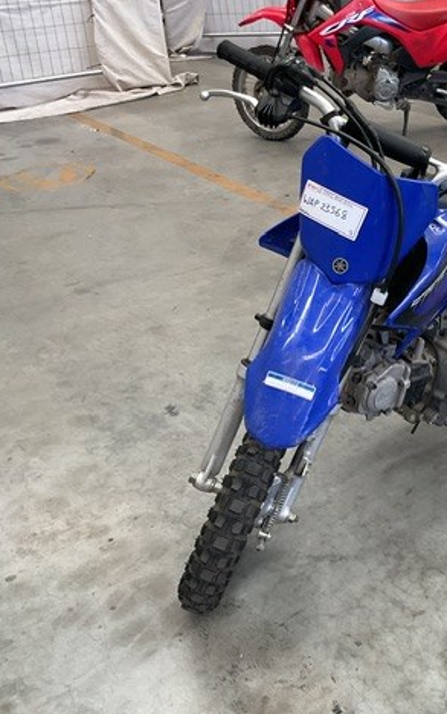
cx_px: 401
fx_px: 818
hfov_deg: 29.3
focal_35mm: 42
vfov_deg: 47.2
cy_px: 357
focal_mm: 3
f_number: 1.8
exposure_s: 1/100
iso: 64
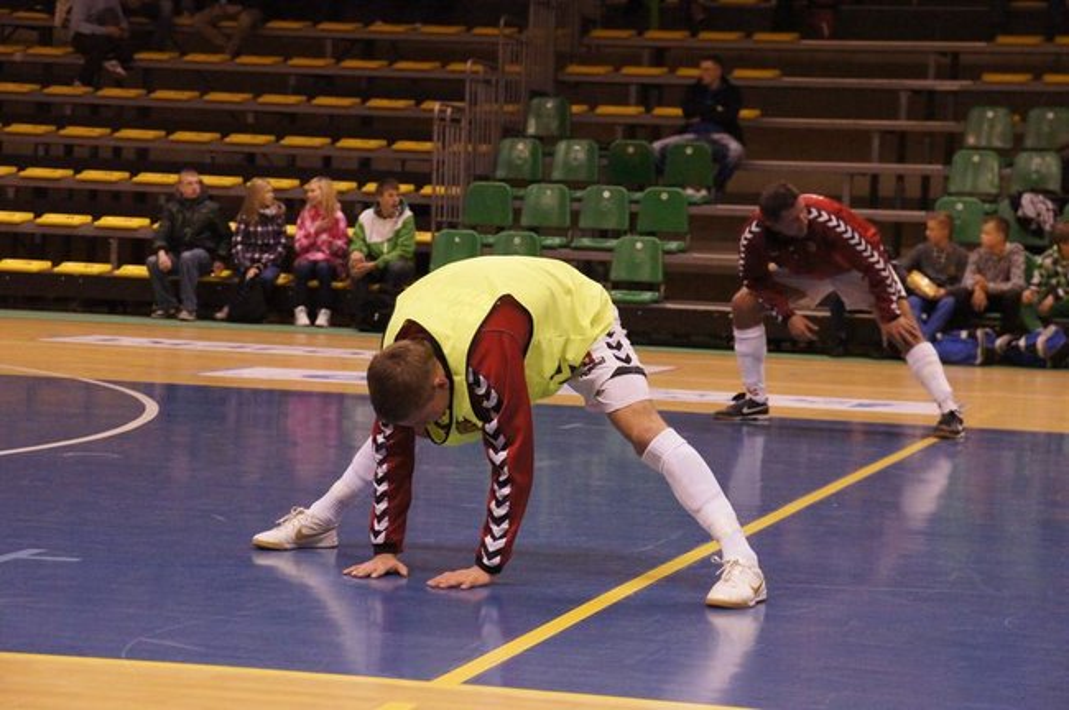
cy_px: 355
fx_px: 3115
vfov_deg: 13.0
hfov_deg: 19.5
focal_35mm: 105
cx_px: 534
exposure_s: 1/400
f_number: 6.3
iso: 6400
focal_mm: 70
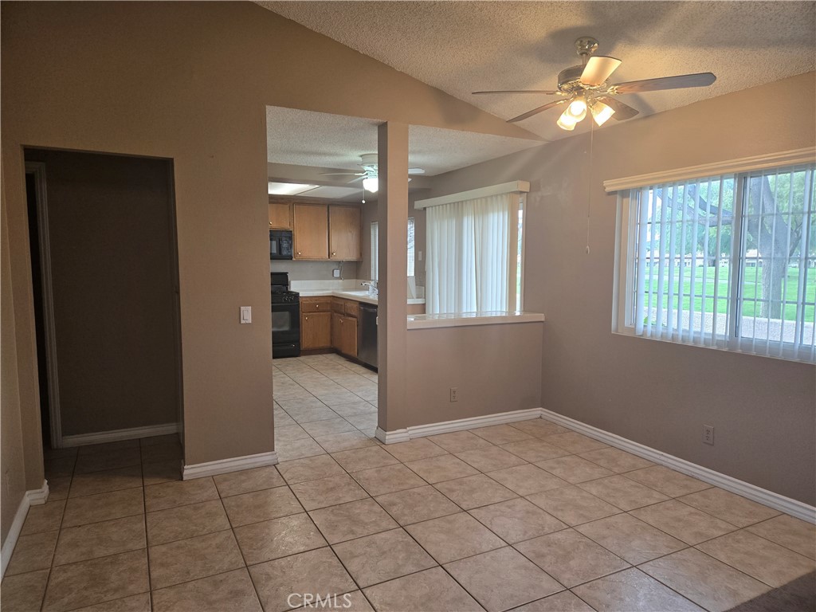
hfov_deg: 73.9
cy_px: 306
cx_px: 408
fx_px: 542
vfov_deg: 58.9
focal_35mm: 23
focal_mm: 5.4
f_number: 1.8
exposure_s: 1/120
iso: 125
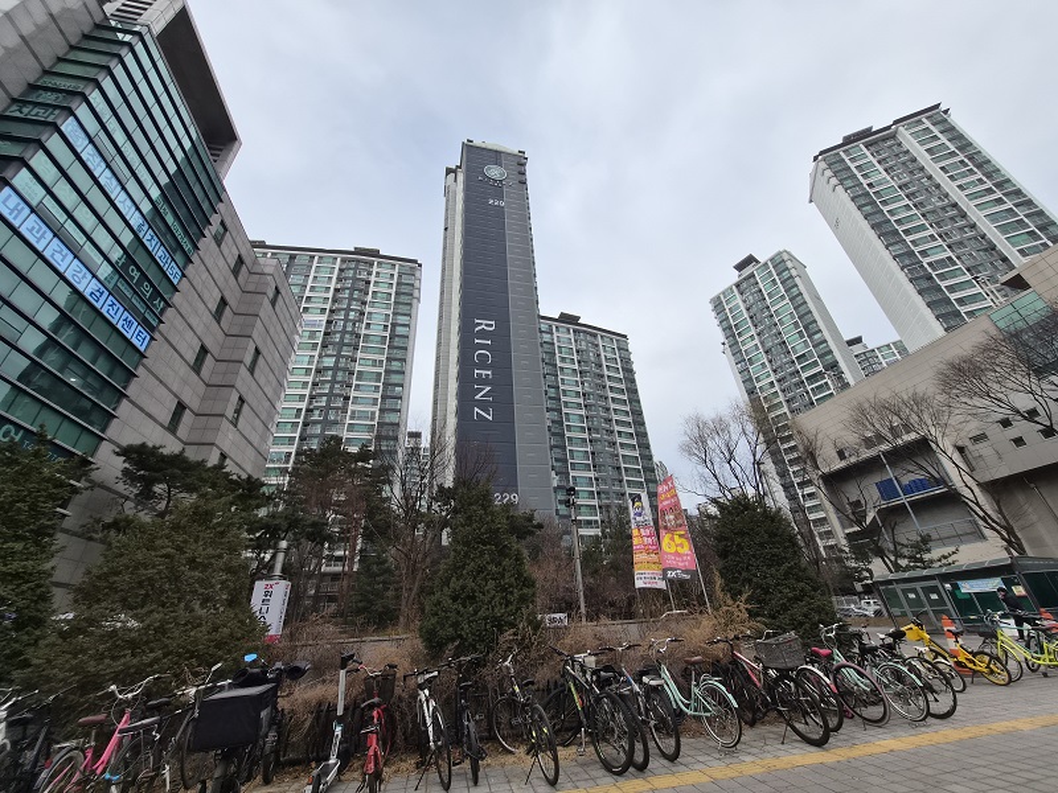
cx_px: 529
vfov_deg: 89.9
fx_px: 397
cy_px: 396
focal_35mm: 13
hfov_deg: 106.2
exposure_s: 1/744
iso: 25
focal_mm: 1.7
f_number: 2.2
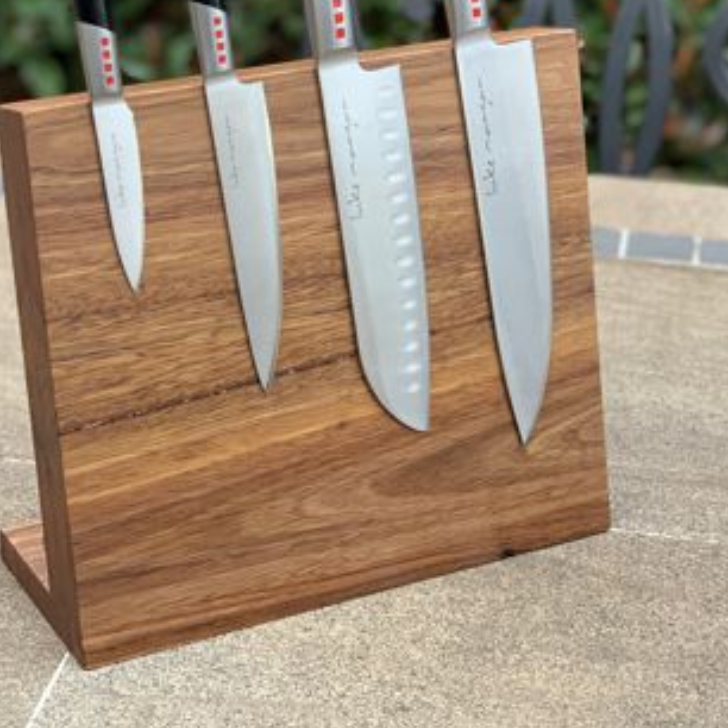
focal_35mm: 90
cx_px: 274
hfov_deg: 19.3
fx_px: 2141
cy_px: 205
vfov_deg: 19.2
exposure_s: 1/122
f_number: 2.4
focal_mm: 6
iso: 50
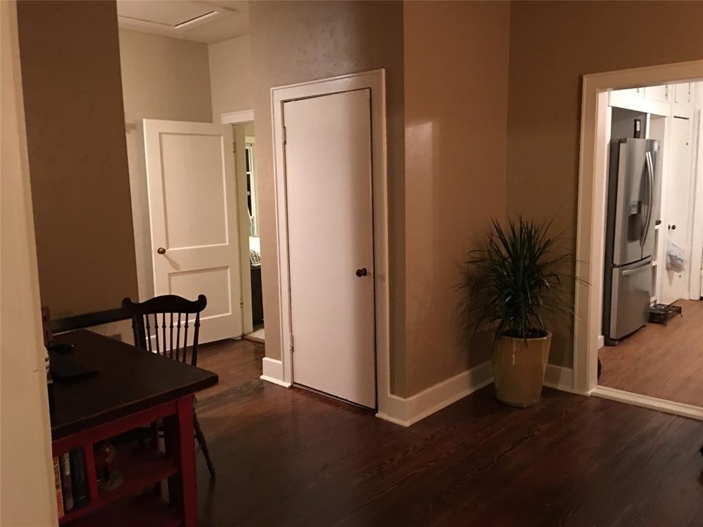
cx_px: 352
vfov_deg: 48.2
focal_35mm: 29
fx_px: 589
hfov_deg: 61.7
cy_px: 264
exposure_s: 1/4
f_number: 2.2
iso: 100
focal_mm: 4.15
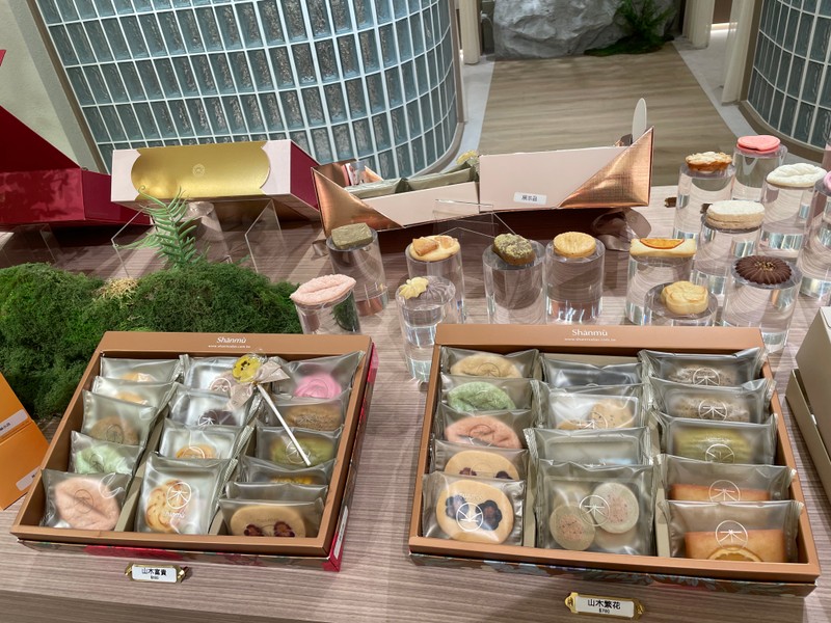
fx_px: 624
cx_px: 416
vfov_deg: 53.1
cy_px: 312
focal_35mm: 26
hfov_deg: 67.3
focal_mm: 4.2
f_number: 1.6
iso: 50
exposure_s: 1/120
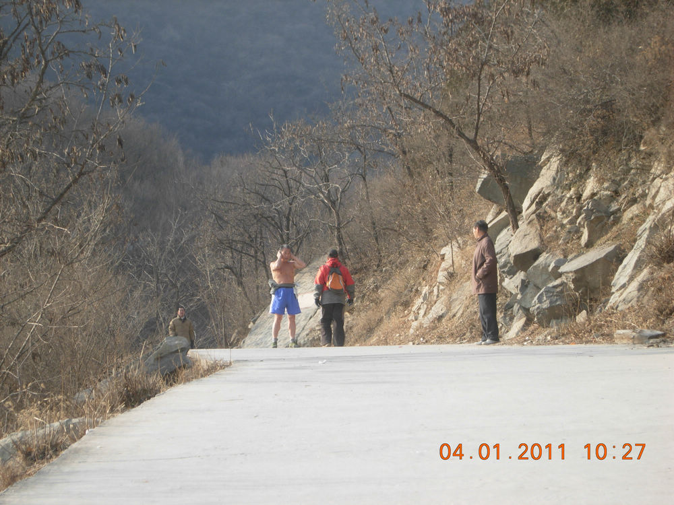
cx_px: 337
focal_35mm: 126
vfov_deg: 11.8
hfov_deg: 15.6
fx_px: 2453
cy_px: 252
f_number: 5.3
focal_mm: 26.3
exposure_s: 1/124
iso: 50
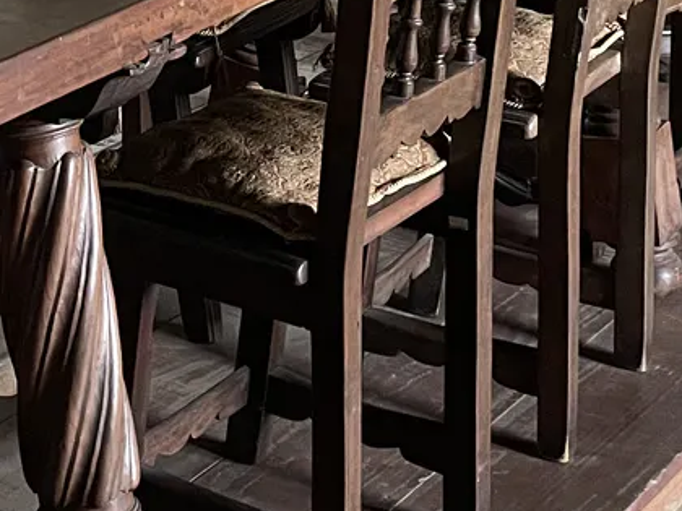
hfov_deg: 18.9
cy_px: -180
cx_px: -97
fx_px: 1950
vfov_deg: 14.2
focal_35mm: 99
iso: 640
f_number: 1.6
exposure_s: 1/30
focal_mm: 4.2
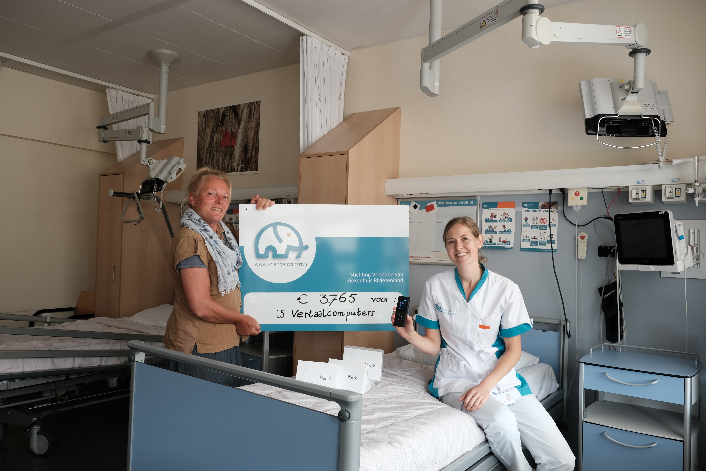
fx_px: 529
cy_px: 236
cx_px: 353
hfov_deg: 67.4
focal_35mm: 27
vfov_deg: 47.9
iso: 160
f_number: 5
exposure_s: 1/26
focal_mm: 18
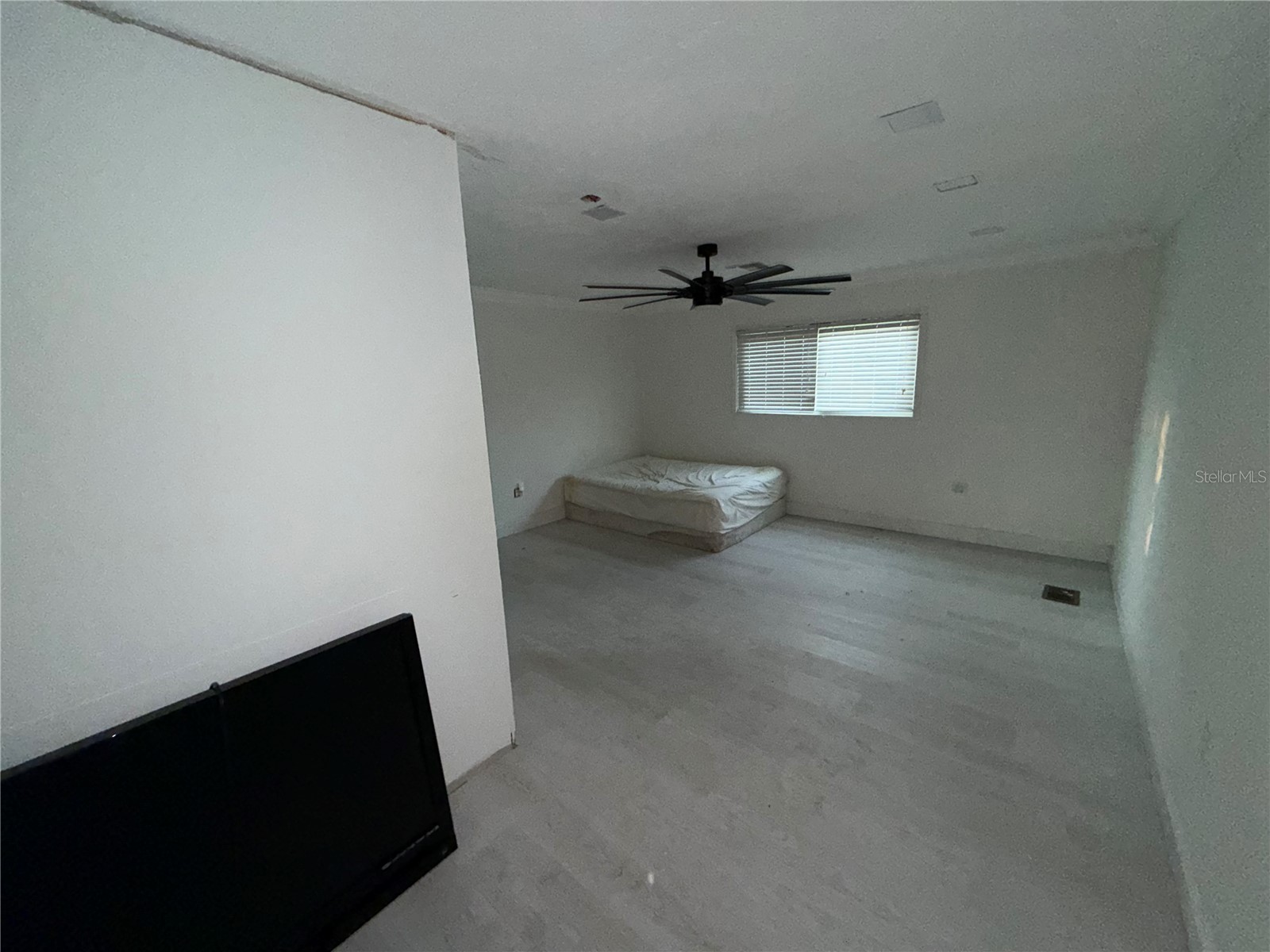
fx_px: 514
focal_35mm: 14
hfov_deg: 102.1
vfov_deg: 85.7
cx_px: 635
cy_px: 476
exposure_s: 1/60
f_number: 2.2
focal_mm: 2.22
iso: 200
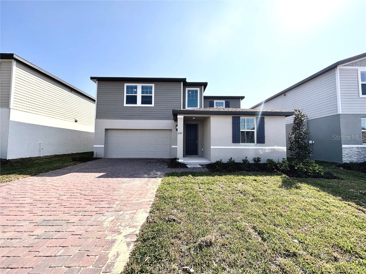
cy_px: 137
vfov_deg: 85.7
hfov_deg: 102.1
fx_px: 148
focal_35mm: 14
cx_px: 183
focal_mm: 2.22
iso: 50
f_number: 2.2
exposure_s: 1/1082
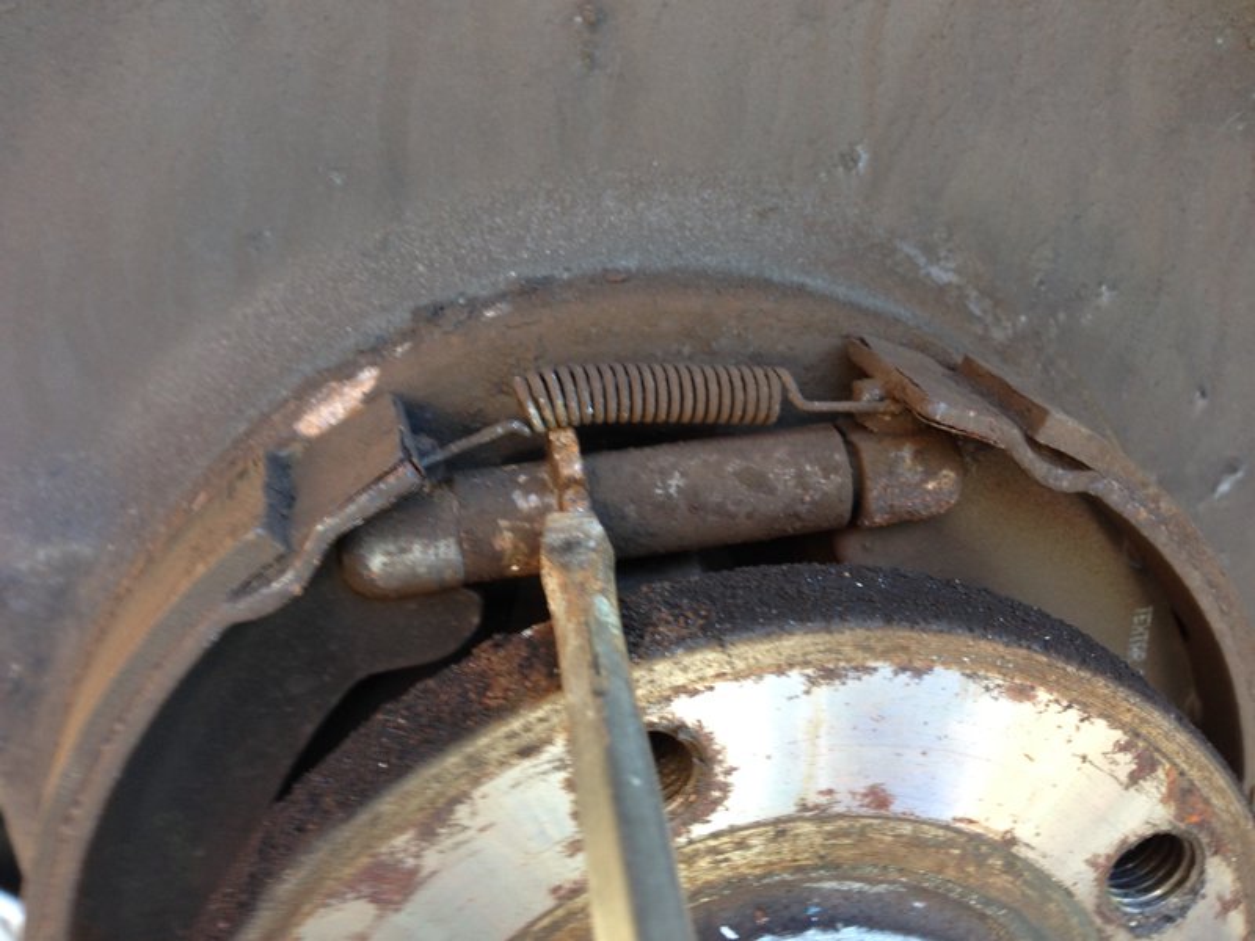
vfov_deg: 42.9
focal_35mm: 33
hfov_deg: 55.4
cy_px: 470
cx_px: 628
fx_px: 1196
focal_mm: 4.12
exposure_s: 1/20
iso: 50
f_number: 2.4
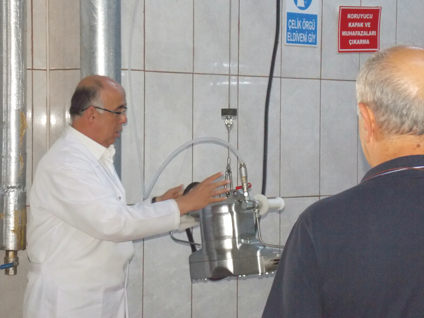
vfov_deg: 15.2
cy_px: 159
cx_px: 212
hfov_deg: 20.2
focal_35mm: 97
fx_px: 1188
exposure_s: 1/30
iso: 500
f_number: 4.6
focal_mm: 17.2
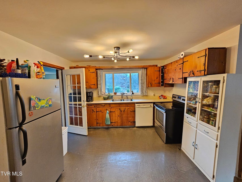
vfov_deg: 89.9
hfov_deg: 106.2
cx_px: 121
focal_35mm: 13
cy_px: 91
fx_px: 91
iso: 400
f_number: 2.2
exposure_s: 1/60
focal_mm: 2.2
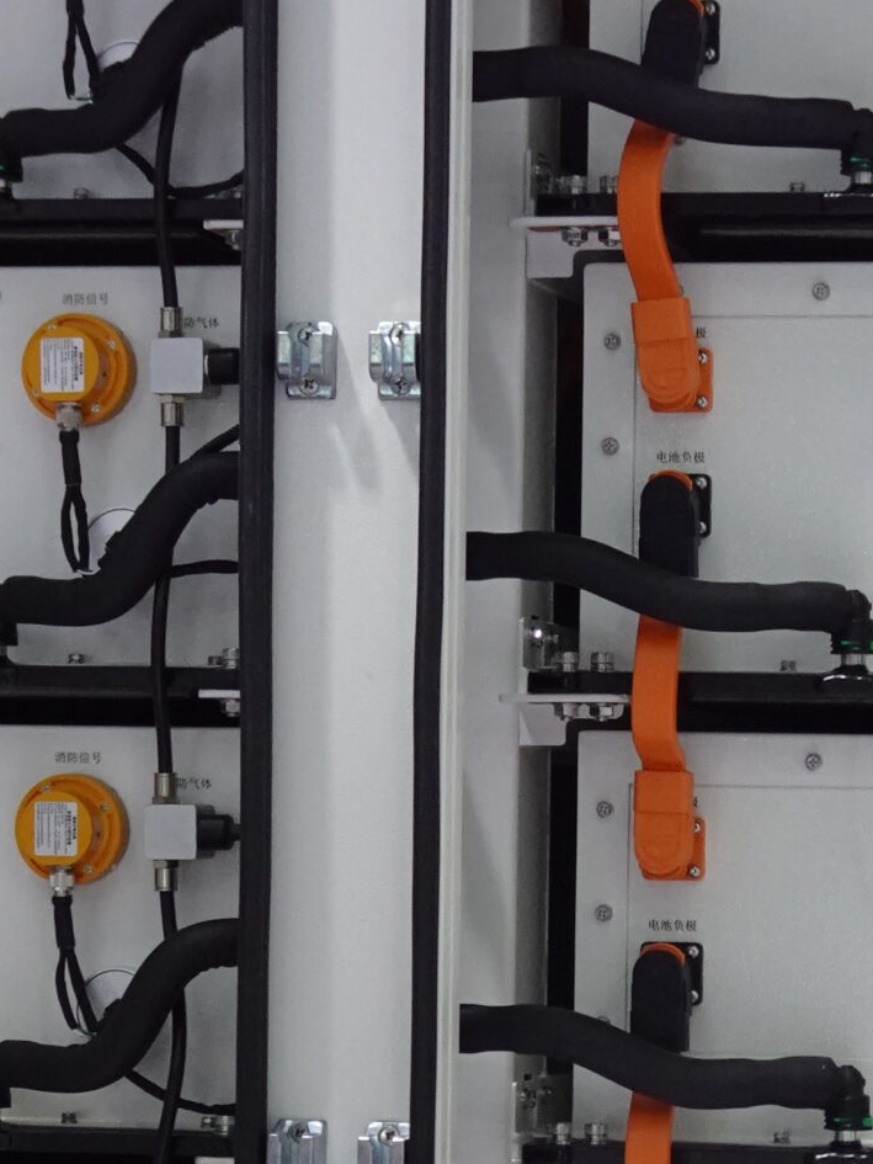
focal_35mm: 130
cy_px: 989
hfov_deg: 11.3
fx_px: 4370
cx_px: 832
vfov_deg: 15.0
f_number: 4.5
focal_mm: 7.79
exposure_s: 1/80
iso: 250
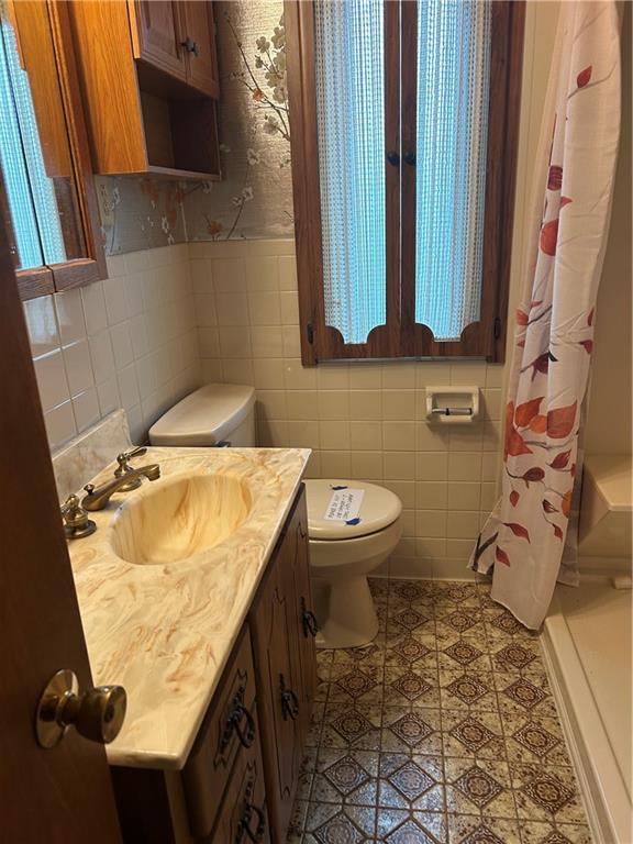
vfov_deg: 67.3
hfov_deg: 53.1
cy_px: 422
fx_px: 634
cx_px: 316
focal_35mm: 26
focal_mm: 5.7
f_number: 1.5
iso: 125
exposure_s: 1/60
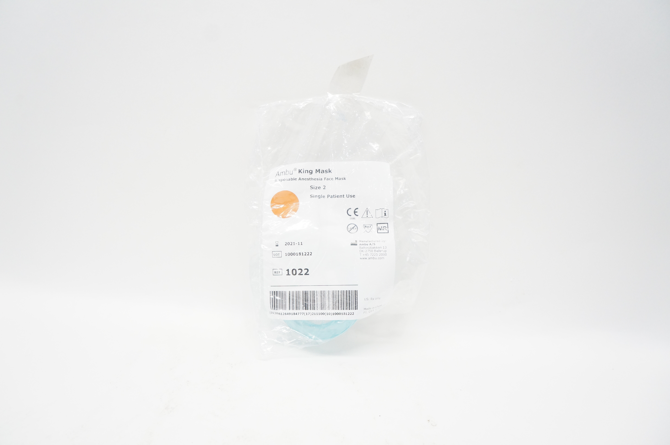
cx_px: 335
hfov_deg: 67.4
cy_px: 222
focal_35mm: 27
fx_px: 502
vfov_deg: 47.8
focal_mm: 18
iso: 1600
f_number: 6.3
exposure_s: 1/160
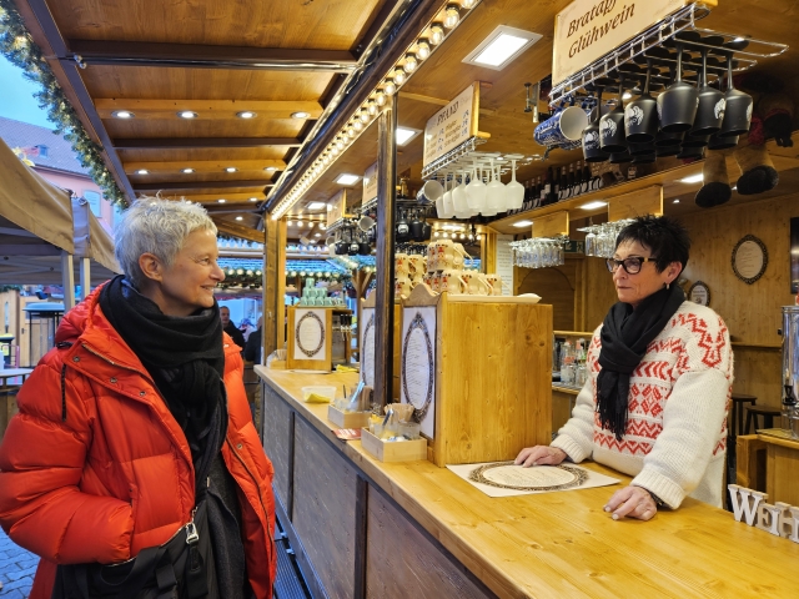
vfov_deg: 58.9
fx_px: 531
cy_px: 300
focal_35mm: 23
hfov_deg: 73.9
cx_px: 400
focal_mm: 5.4
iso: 40
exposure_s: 1/100
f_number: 1.8
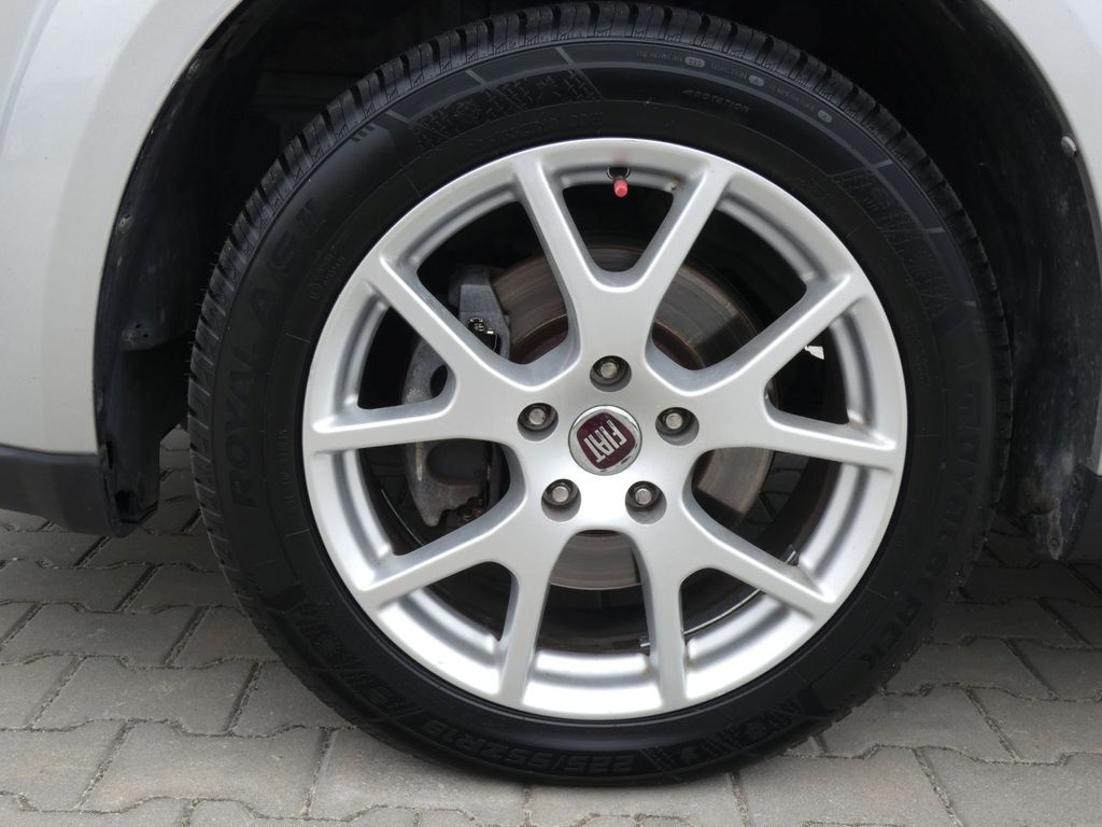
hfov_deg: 49.0
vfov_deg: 37.7
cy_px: 414
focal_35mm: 38
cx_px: 551
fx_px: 1210
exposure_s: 1/100
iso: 80
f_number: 5.6
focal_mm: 6.8
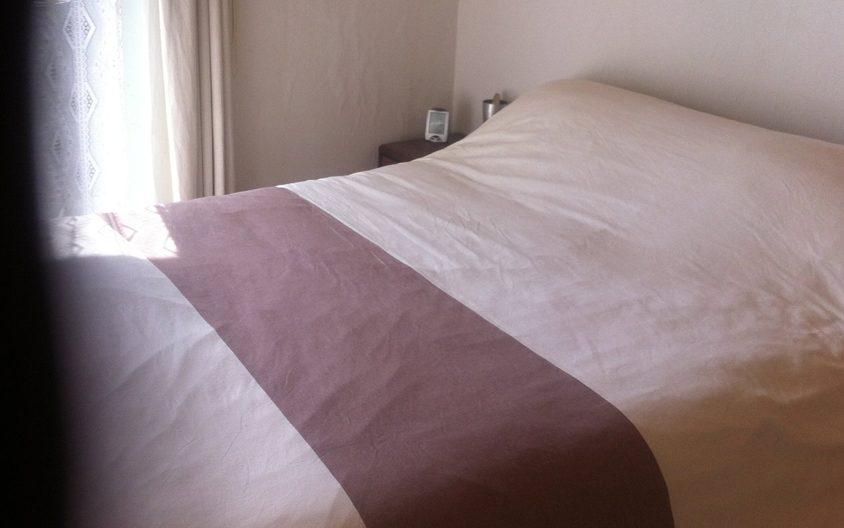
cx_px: 368
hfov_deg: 43.4
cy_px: 196
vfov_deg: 27.9
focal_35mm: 46
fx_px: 1058
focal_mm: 3.85
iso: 80
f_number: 2.8
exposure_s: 1/132
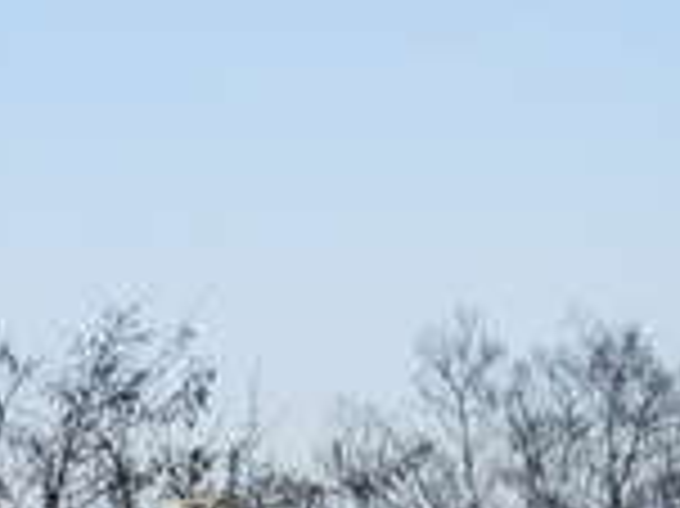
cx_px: -261
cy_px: 683
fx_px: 2964
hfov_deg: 12.6
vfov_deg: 9.6
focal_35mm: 151
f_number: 2.9
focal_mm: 6.3
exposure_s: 1/724
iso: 79
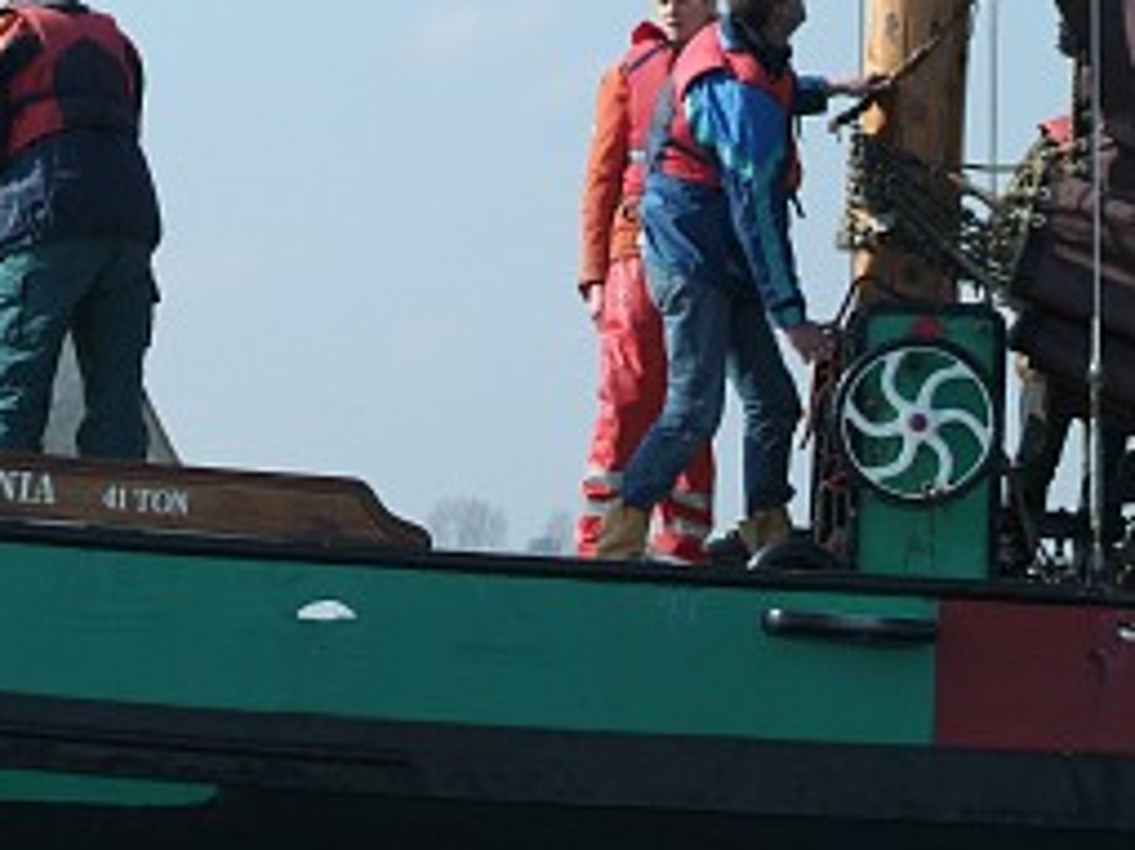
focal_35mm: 199
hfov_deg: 9.9
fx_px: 6522
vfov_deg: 7.5
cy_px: 291
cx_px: 476
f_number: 9.5
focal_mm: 78
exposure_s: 1/500
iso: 400
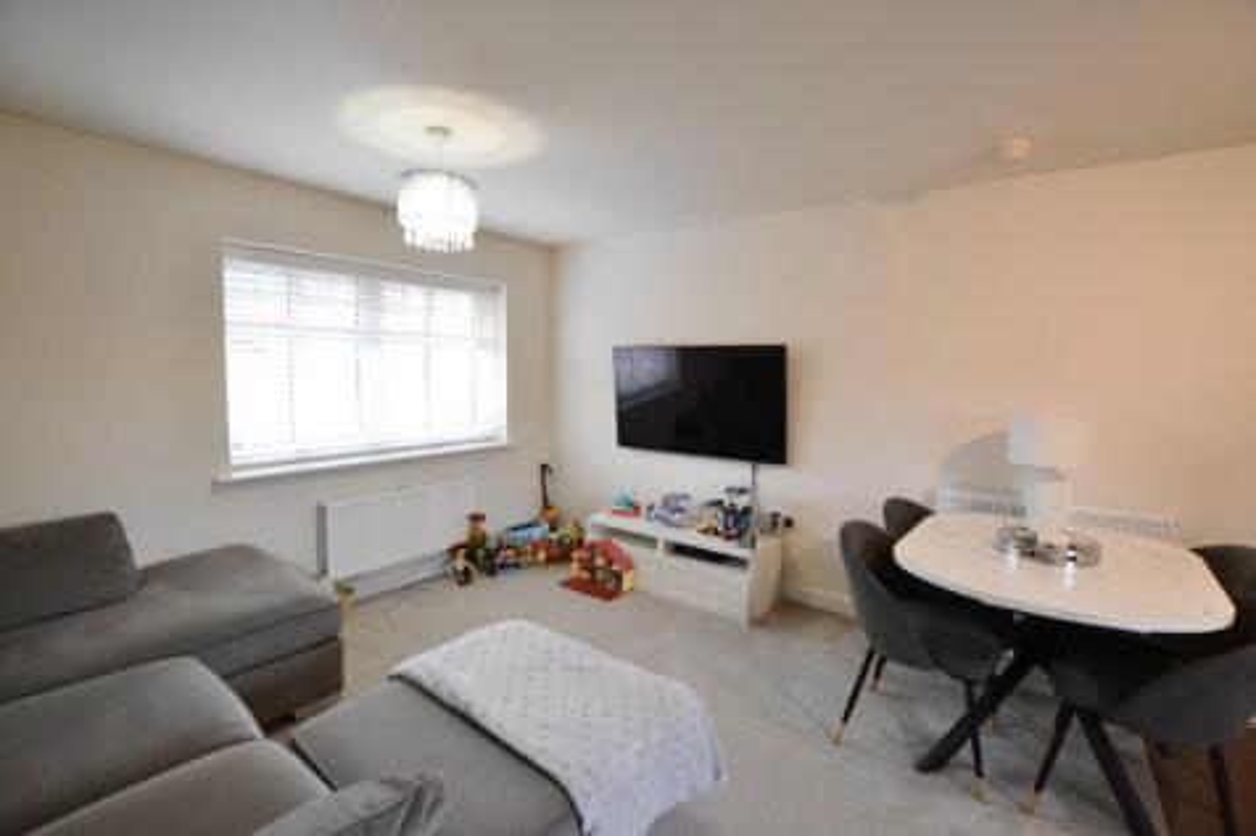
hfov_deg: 100.4
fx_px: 523
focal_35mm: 15
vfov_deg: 77.3
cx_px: 628
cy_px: 418
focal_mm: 10
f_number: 3.5
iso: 800
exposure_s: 1/60
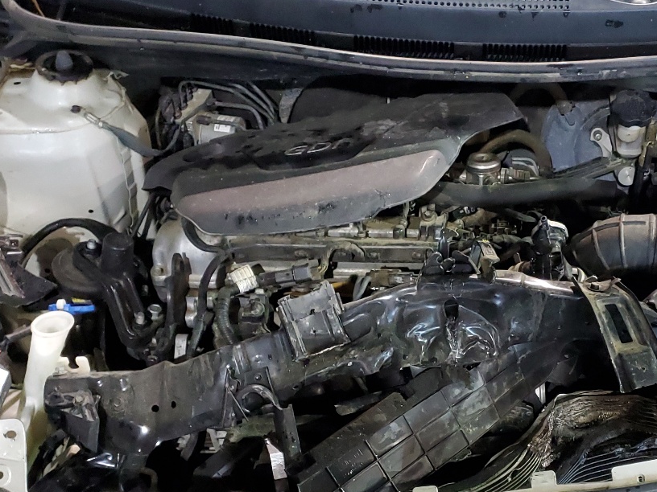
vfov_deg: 28.3
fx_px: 968
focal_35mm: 51
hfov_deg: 37.1
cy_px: 339
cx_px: 437
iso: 319
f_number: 1.5
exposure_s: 1/20
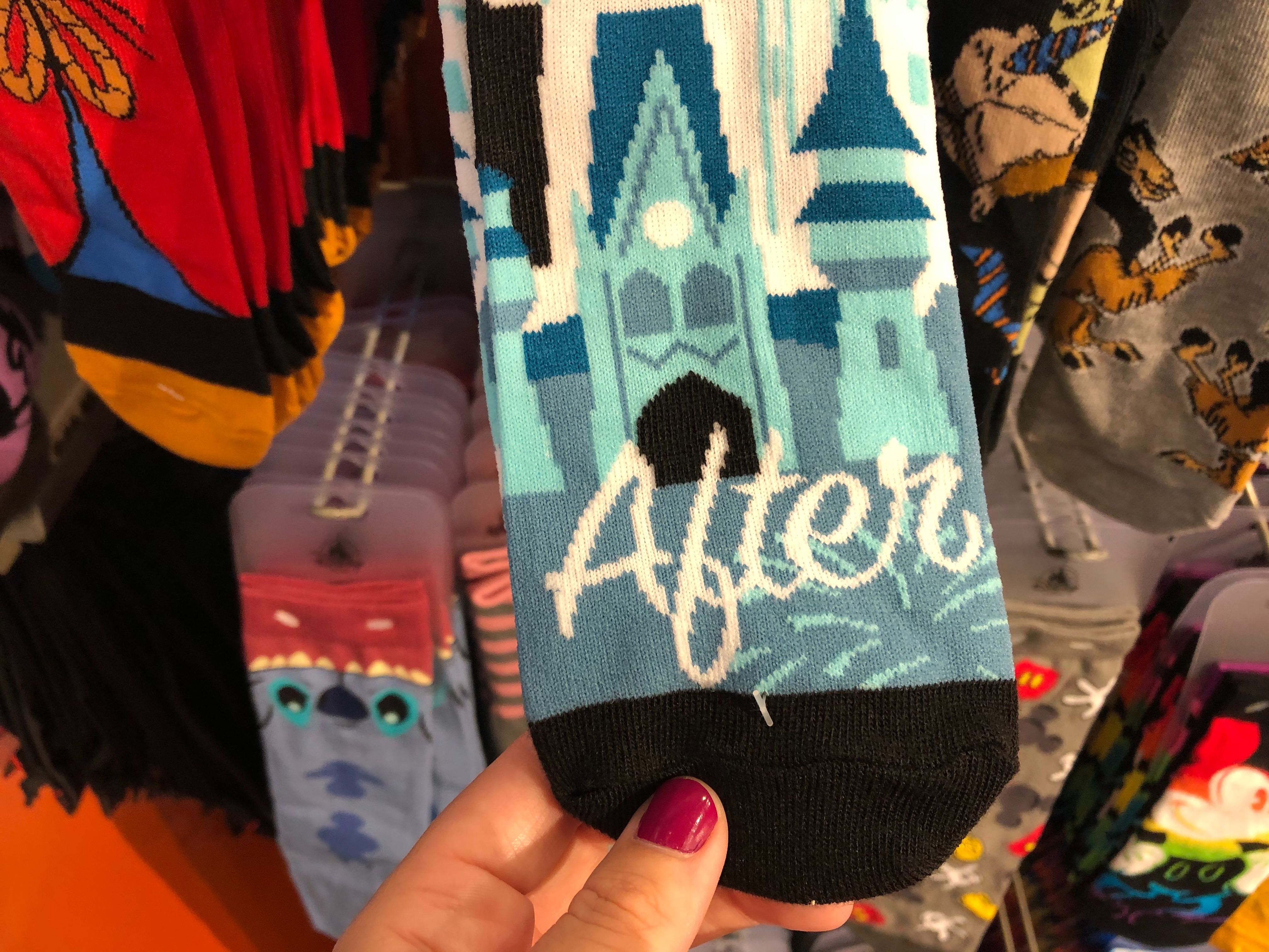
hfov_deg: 63.4
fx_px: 1026
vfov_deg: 49.7
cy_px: 476
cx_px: 634
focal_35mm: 28
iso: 50
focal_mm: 3.99
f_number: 1.8
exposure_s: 1/15
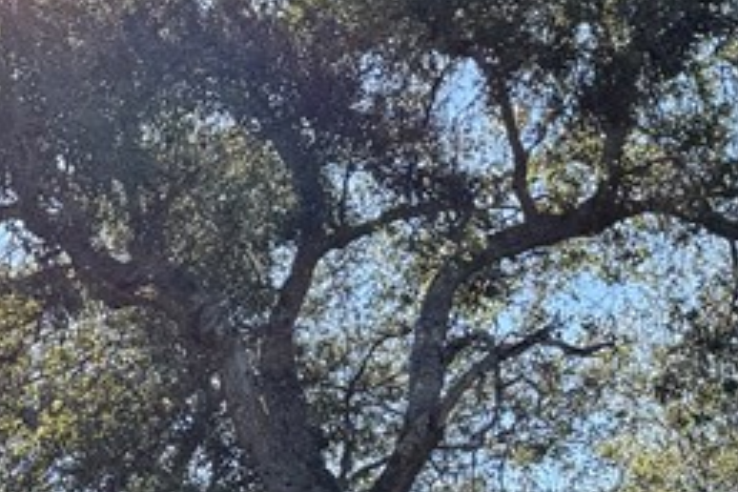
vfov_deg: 11.9
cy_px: 1078
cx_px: -349
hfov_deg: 18.4
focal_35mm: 99
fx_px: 2029
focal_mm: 6.76
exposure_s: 1/952
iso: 80
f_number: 1.78
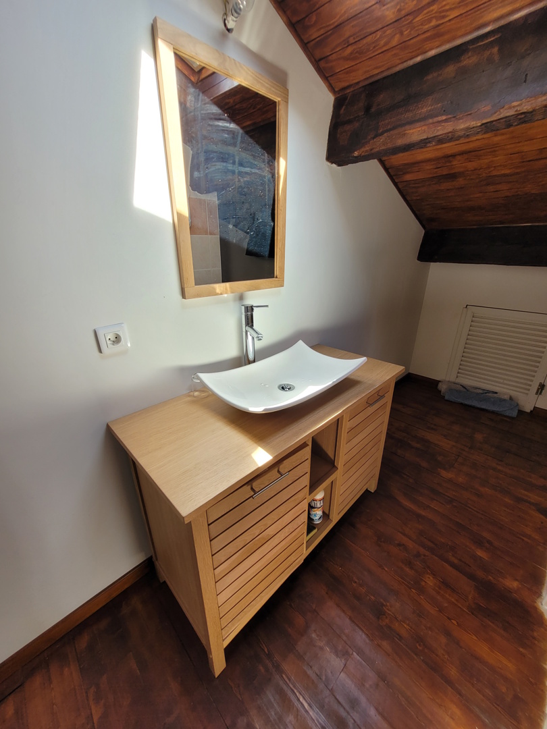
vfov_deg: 106.2
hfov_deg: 89.9
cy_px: 364
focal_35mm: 13
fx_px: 274
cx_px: 274
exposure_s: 1/50
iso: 40
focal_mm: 1.74
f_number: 2.2
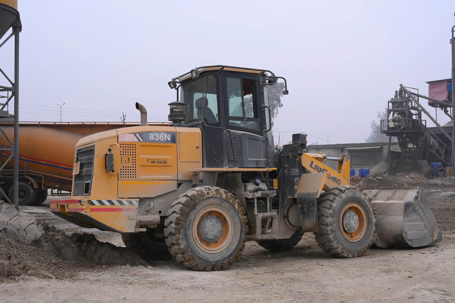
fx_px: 530
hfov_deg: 46.4
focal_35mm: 42
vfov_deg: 31.8
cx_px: 228
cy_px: 152
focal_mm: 42
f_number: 11
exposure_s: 1/125
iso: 200
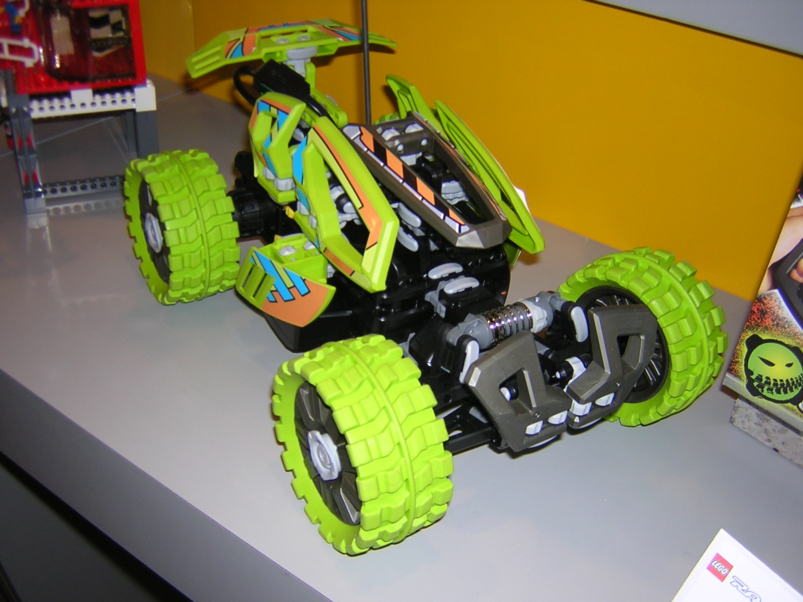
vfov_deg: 39.7
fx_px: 835
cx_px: 402
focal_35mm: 36
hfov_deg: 51.4
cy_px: 301
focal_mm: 4.7
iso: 100
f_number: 2.6
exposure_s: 1/60.1
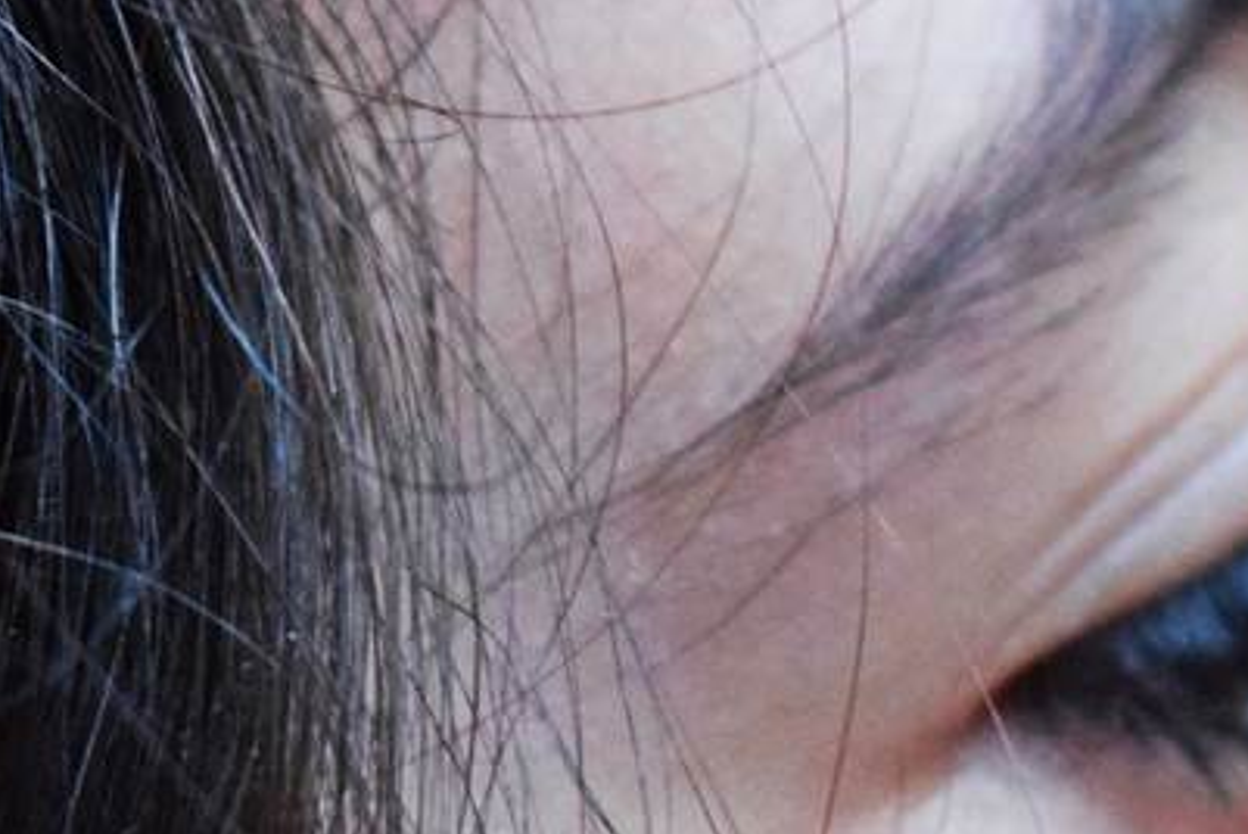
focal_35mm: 311
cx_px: -162
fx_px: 10789
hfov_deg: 6.6
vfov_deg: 4.4
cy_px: -587
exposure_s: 1/60
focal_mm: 52
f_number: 5.6
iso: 4000
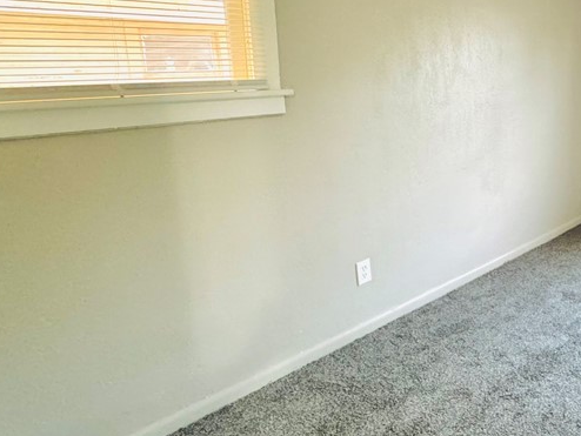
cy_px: 139
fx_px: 487
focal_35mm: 29
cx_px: 513
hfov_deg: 54.5
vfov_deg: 47.3
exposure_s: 1/60
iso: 640
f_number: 2.2
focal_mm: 2.22
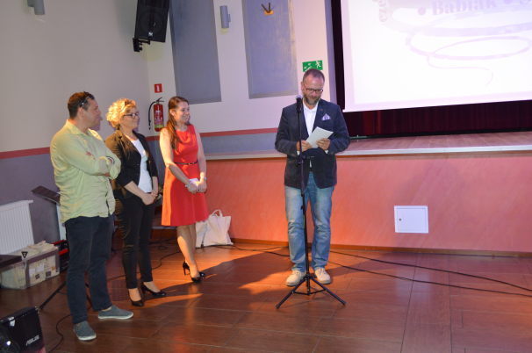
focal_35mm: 33
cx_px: 266
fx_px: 487
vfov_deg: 39.8
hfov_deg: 57.3
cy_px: 176
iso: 1100
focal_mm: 22
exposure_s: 1/60
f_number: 3.8
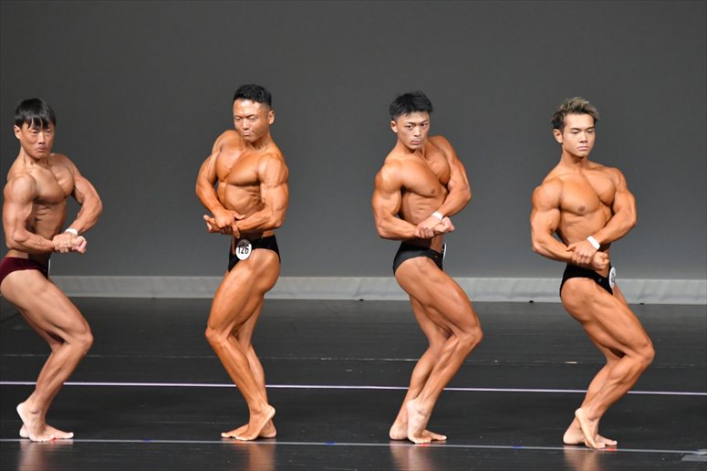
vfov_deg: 4.4
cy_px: 236
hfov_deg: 6.5
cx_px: 354
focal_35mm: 315
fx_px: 6183
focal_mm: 210
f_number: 5.6
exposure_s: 1/400
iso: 5000
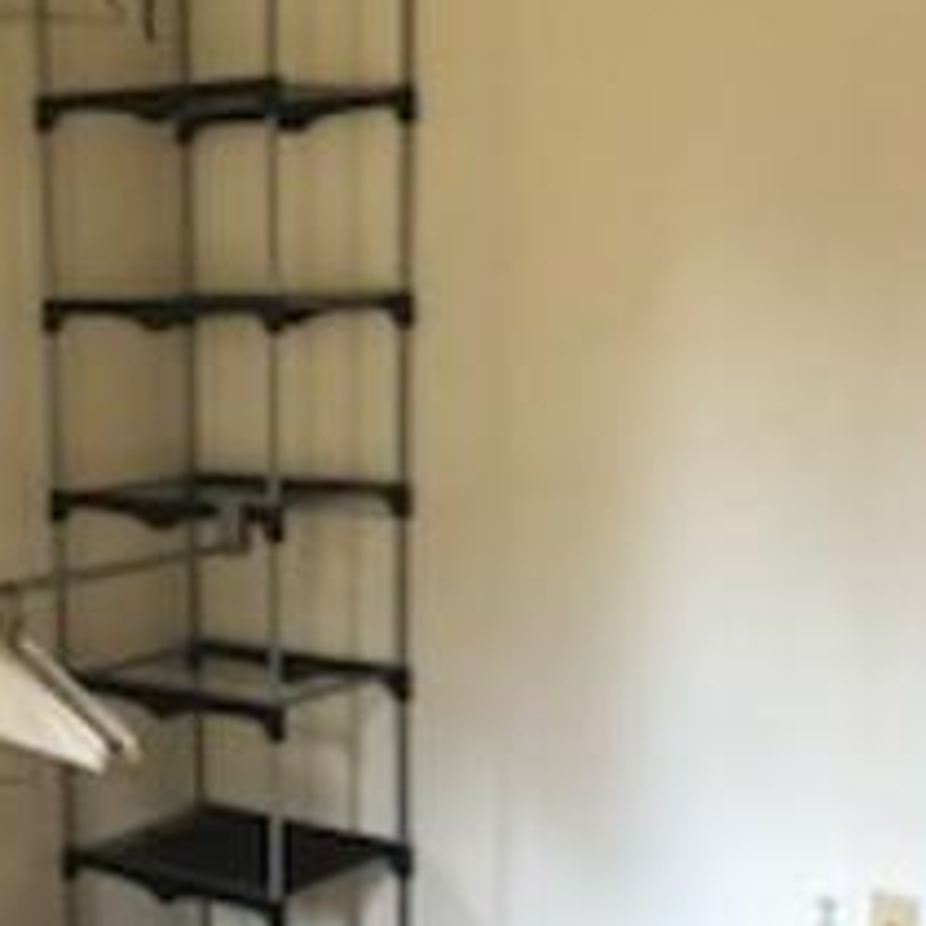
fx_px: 1876
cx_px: 146
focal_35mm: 62
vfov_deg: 27.5
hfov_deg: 27.0
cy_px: 642
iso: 80
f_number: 1.8
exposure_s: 1/7
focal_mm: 3.99
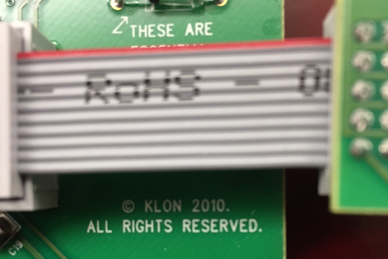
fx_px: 442
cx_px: 191
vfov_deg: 32.0
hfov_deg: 47.4
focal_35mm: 41
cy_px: 195
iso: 100
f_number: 2.2
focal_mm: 4.15
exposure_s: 1/30
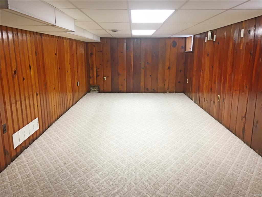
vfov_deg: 48.2
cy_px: 98
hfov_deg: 61.7
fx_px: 219
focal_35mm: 29
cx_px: 131
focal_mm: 4.15
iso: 64
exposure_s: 1/30
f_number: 2.2
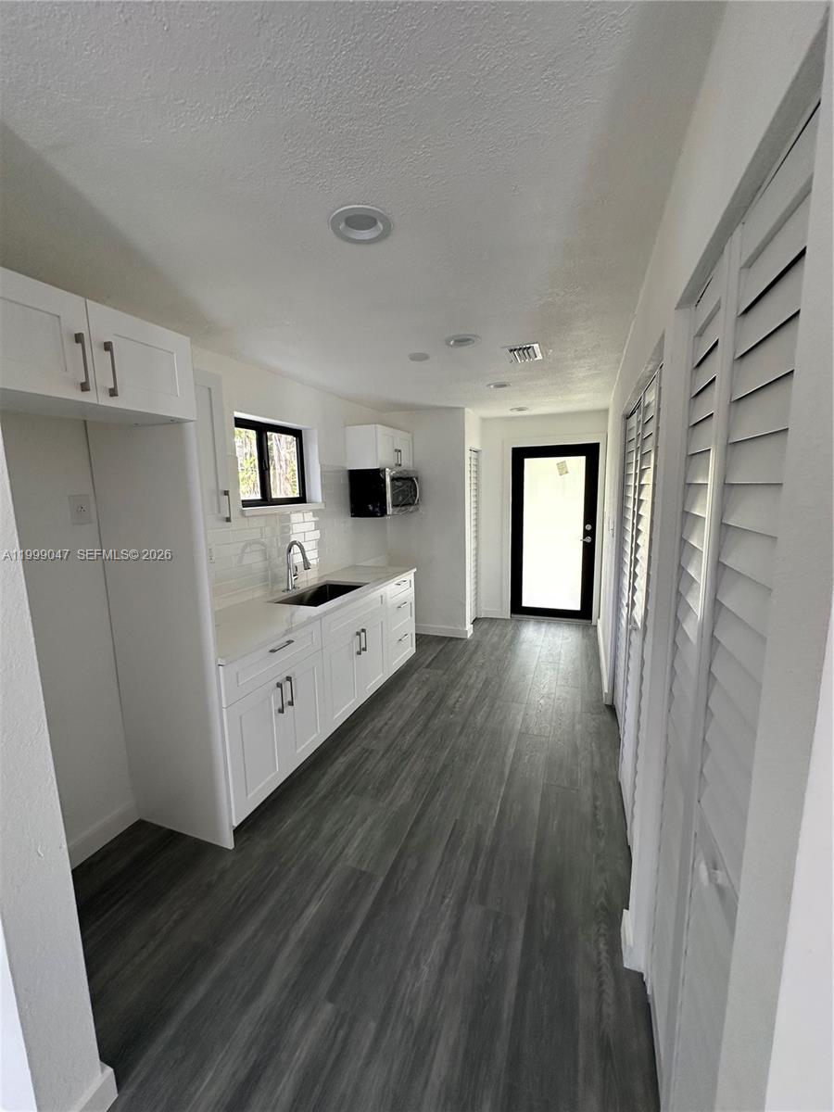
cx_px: 417
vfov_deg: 102.1
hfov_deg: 85.7
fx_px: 450
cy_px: 556
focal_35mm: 14
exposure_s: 1/99
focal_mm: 2.22
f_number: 2.2
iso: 100
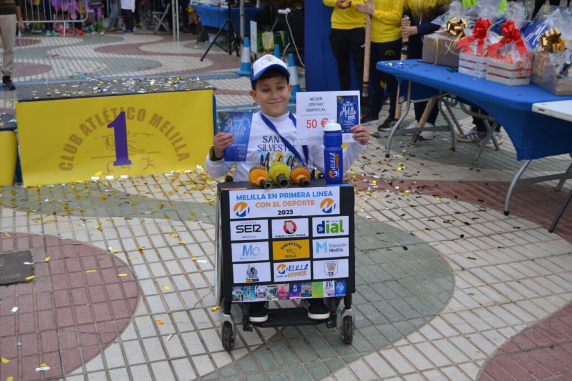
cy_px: 190
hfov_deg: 43.6
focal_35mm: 45
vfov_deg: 29.8
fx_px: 715
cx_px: 286
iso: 400
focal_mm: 30
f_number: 4.2
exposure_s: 1/800
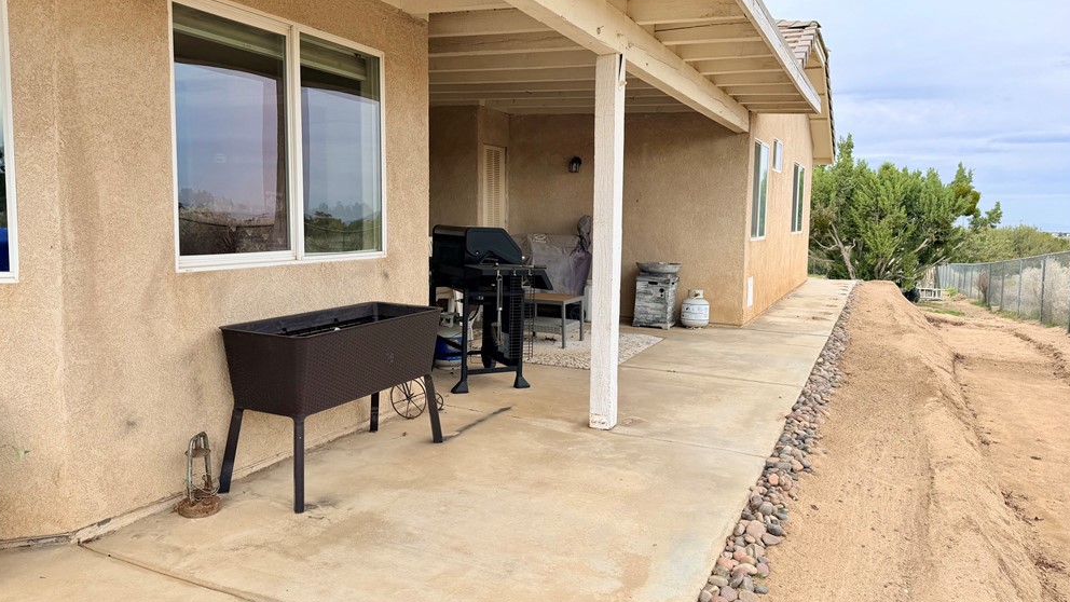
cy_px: 276
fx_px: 766
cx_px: 527
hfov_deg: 69.9
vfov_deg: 42.9
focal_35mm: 27
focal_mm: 6.76
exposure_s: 1/840
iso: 80
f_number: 1.78
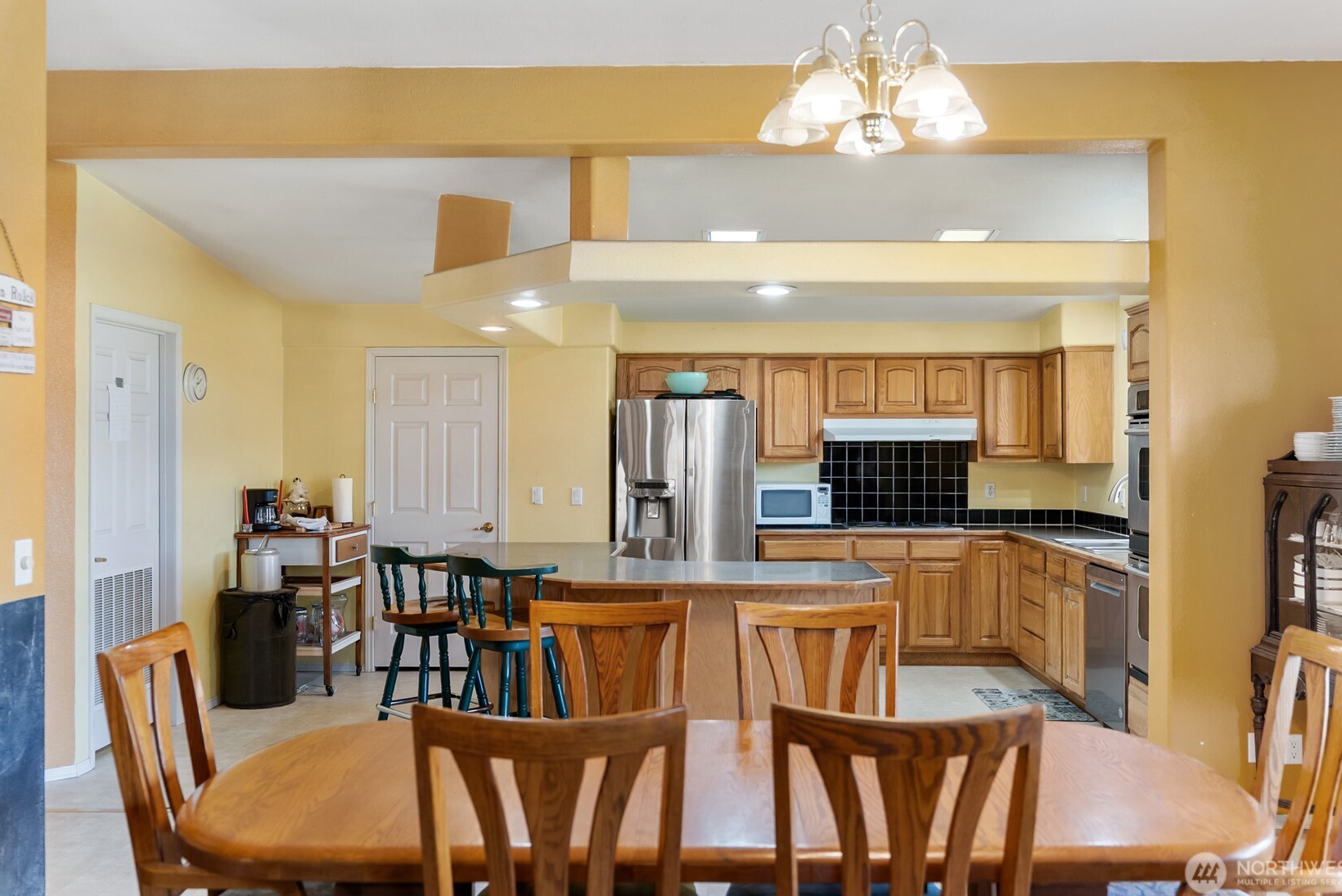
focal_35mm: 31
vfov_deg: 42.4
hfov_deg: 60.3
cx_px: 691
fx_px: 1156
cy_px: 441
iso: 400
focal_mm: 30
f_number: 2.8
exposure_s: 1/50
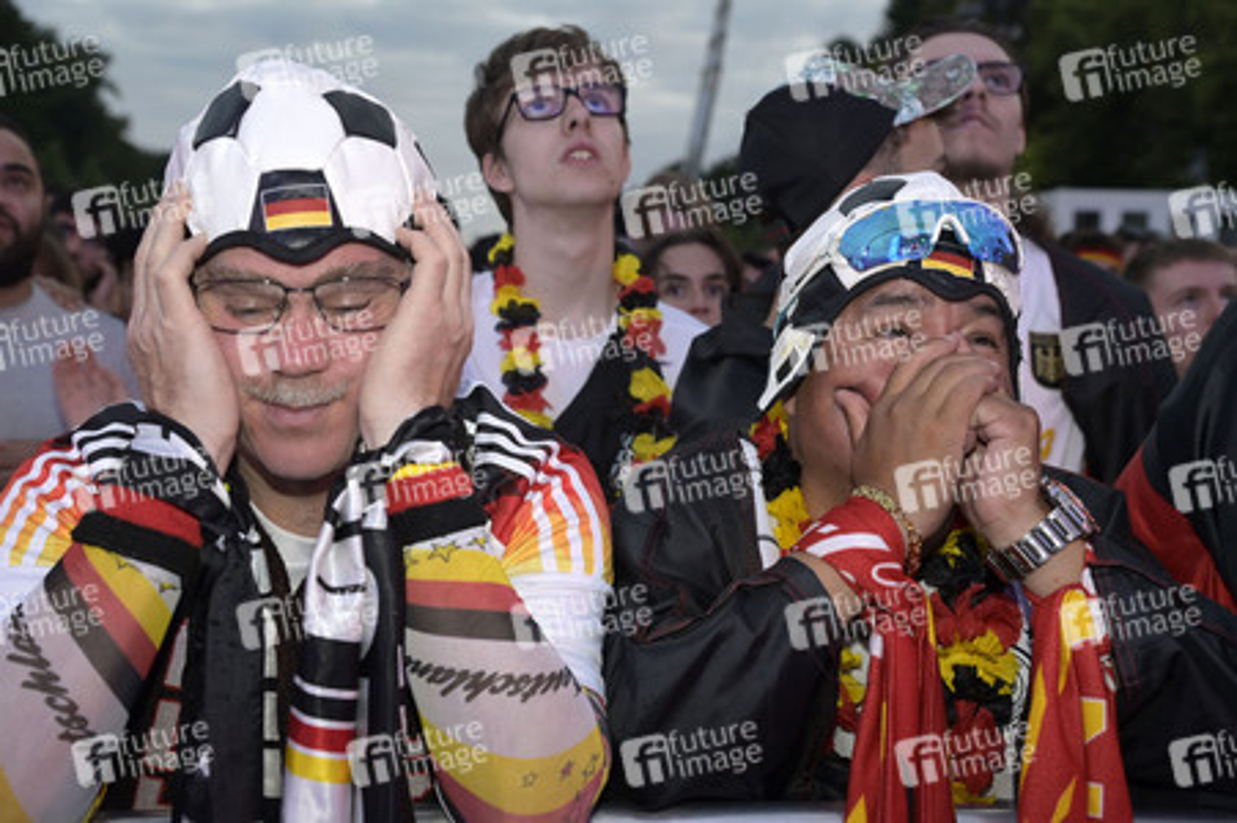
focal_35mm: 58
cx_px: 618
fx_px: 1991
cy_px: 412
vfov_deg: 23.3
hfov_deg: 34.5
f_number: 5.6
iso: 1600
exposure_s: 1/200
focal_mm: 58
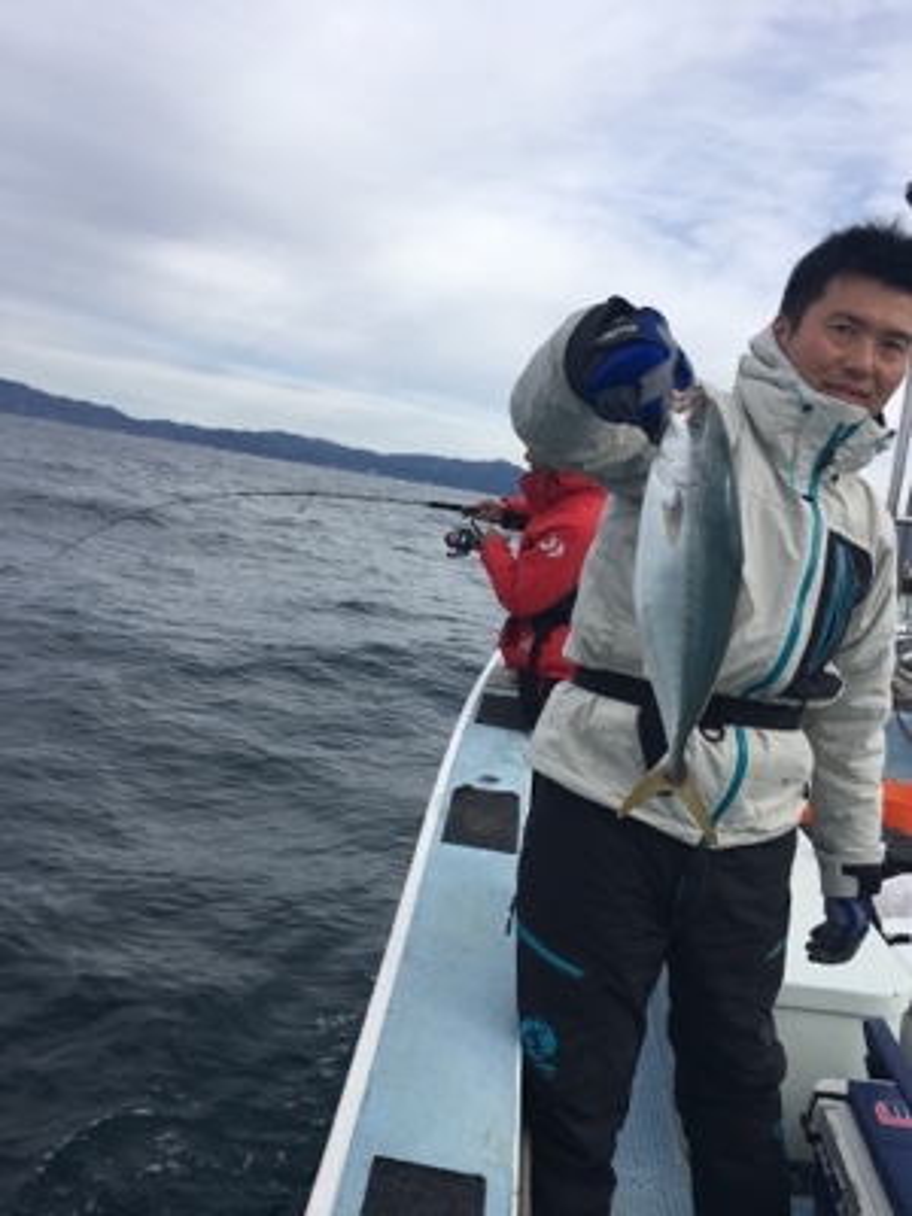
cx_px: 456
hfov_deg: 48.2
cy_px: 608
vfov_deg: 61.7
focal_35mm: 29
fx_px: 1019
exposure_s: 1/1304
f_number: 2.2
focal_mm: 4.15
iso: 25
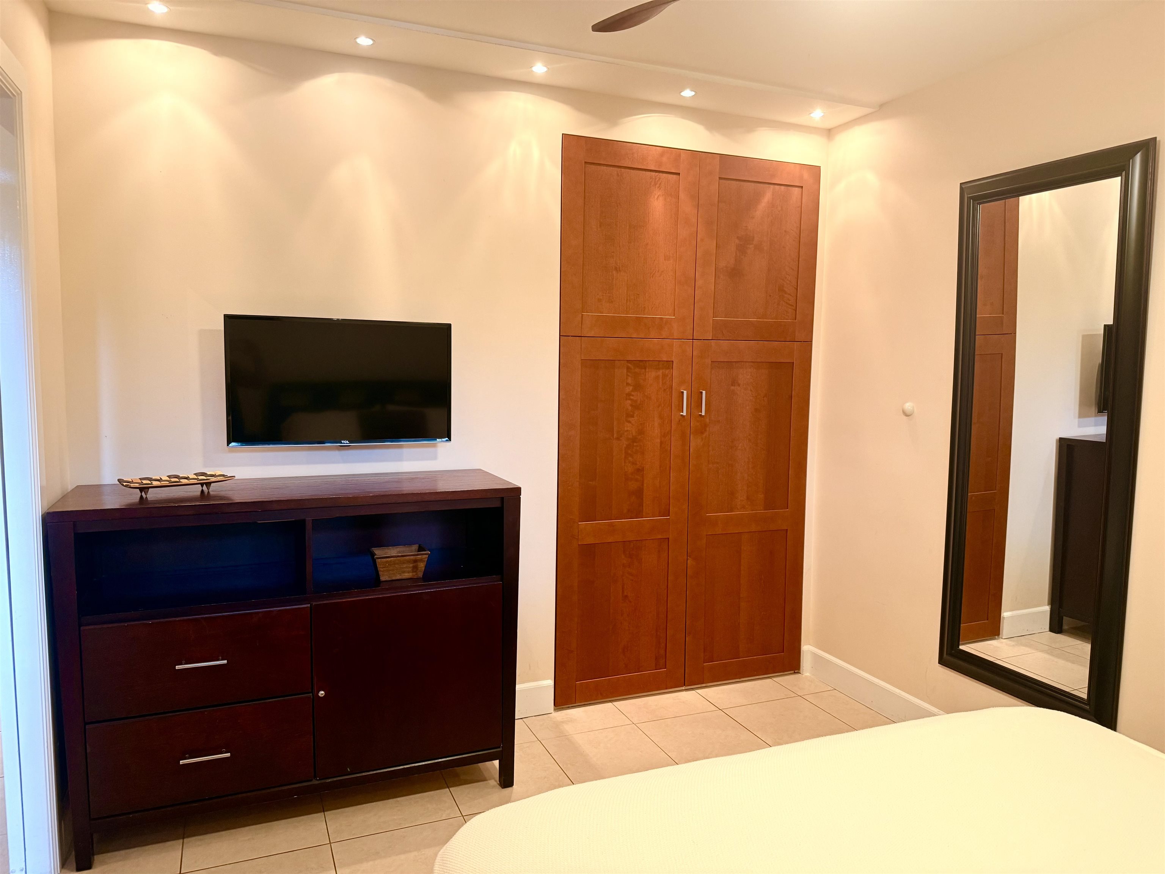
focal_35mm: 24
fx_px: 808
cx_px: 582
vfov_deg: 56.8
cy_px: 437
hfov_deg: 71.6
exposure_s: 1/60
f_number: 1.78
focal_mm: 6.76
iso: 200
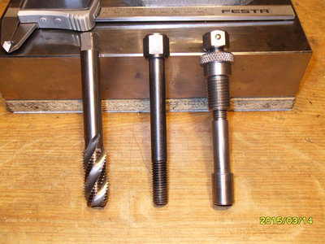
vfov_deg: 40.7
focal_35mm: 35
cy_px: 122
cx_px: 162
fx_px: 329
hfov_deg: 52.6
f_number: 3.5
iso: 240
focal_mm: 6.3
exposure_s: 1/45
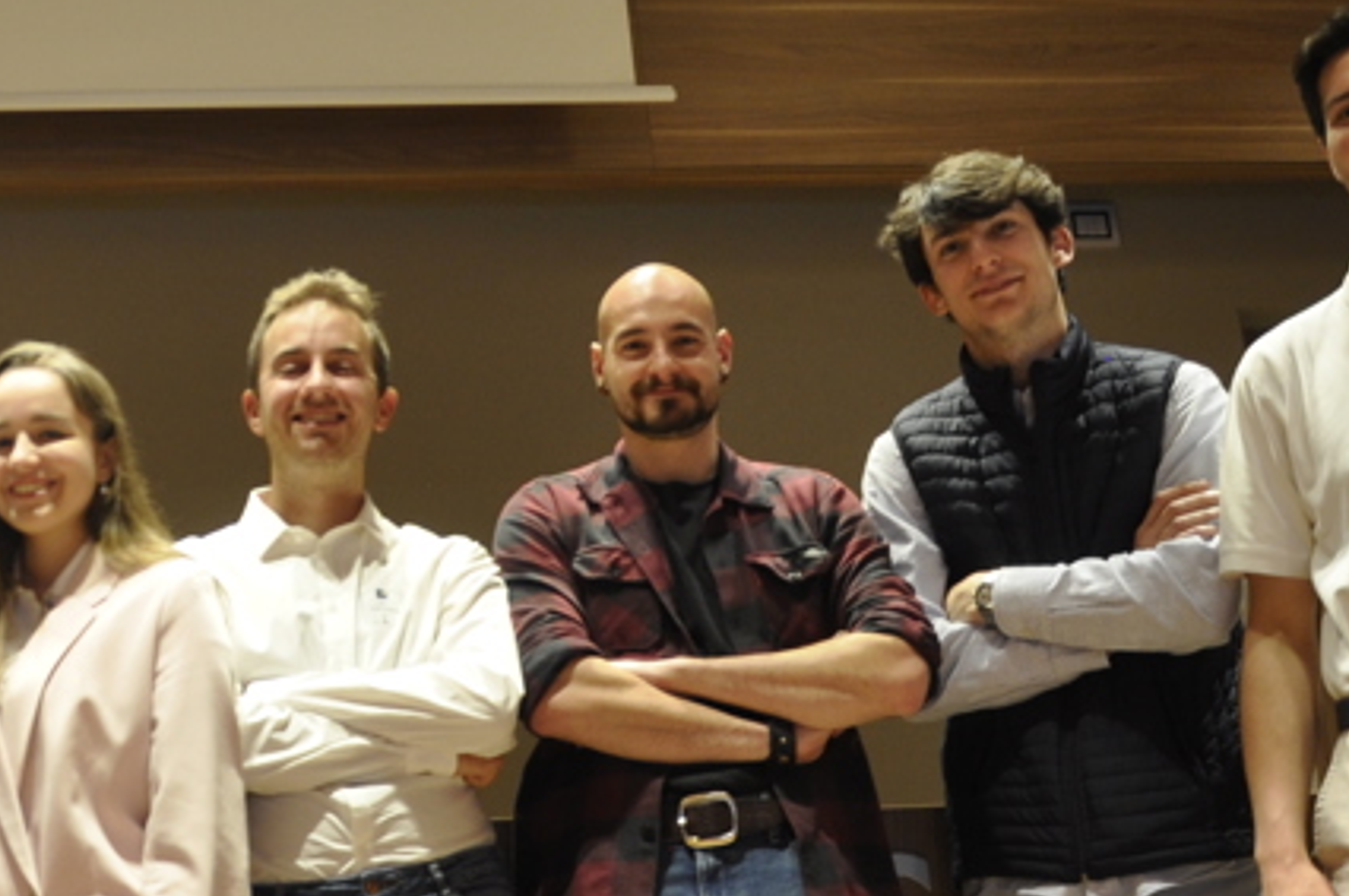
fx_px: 2845
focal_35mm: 76
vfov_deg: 17.8
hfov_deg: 24.8
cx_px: -136
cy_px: 236
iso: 400
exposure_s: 1/8
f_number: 3.5
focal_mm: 18
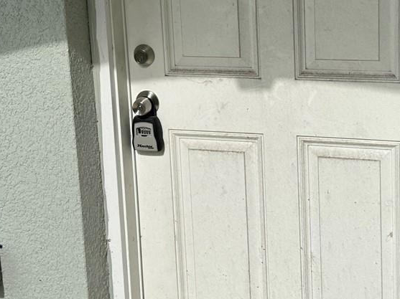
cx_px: 244
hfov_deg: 28.1
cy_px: 63
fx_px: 797
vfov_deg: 21.1
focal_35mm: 69
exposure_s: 1/8197
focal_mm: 6.86
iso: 80
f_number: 1.78
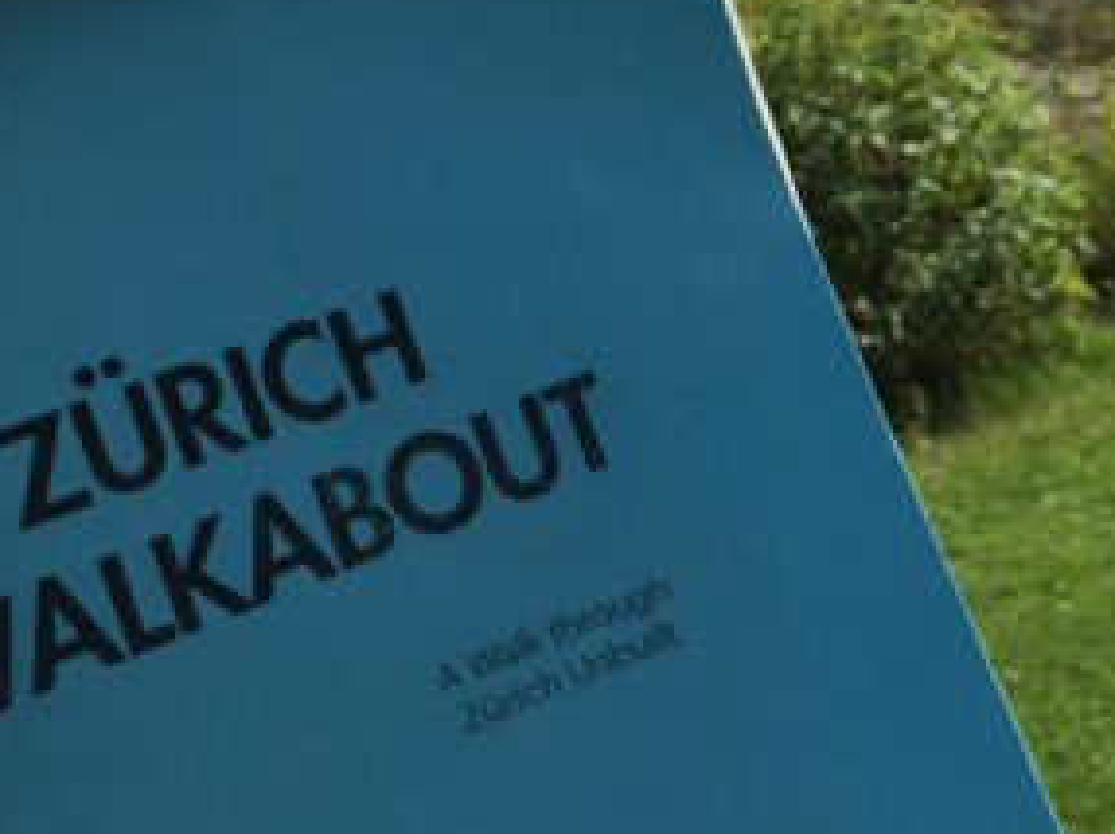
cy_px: 97
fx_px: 2510
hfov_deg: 24.8
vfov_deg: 18.6
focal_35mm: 78
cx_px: 830
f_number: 2.2
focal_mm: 4.15
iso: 32
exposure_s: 1/2326
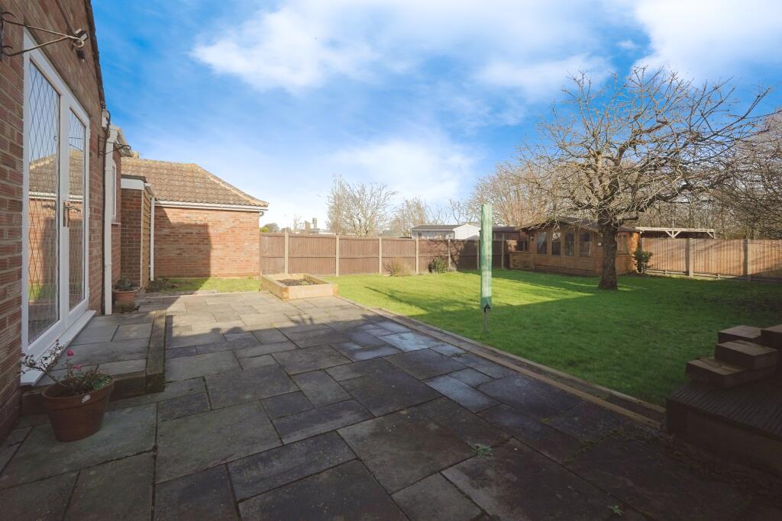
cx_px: 391
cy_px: 260
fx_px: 326
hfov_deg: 100.4
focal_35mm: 15
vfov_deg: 77.3
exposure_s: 1/1000
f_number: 8
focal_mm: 10
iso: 400
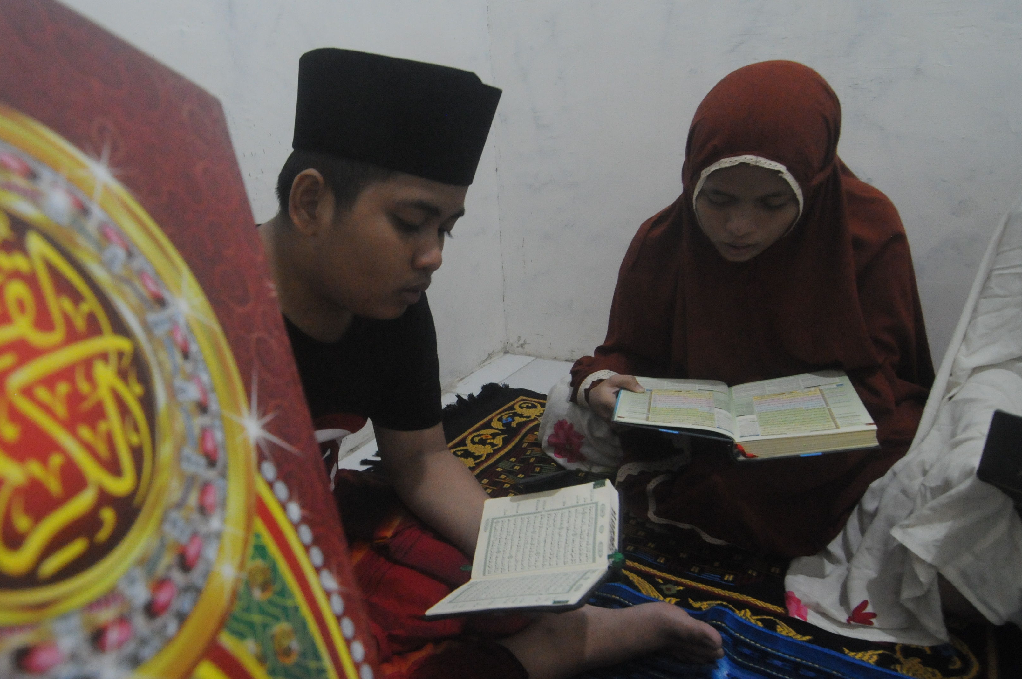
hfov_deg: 72.1
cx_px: 360
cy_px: 393
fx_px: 680
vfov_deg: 52.8
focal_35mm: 24
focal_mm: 12
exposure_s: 1/15
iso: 2000
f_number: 4.5
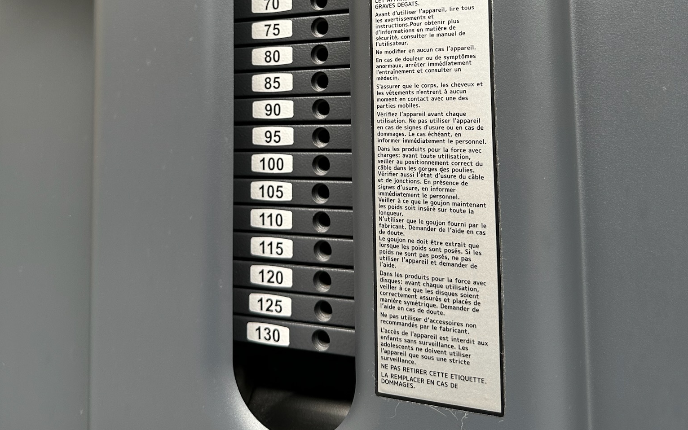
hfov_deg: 56.7
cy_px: 48
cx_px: 344
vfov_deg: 35.2
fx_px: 638
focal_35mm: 34
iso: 125
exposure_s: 1/50
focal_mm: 6.86
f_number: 1.78
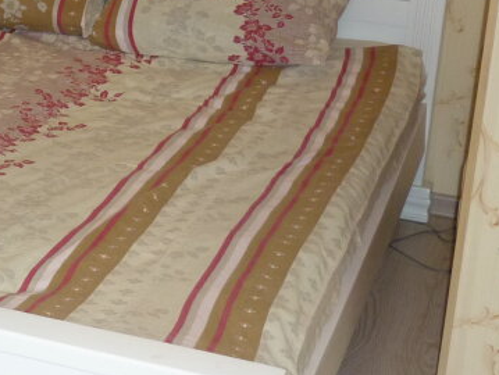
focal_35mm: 94
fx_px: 1356
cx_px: -63
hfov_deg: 19.8
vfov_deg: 15.7
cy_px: 90
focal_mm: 5.5
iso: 160
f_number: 2.8
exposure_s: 1/30
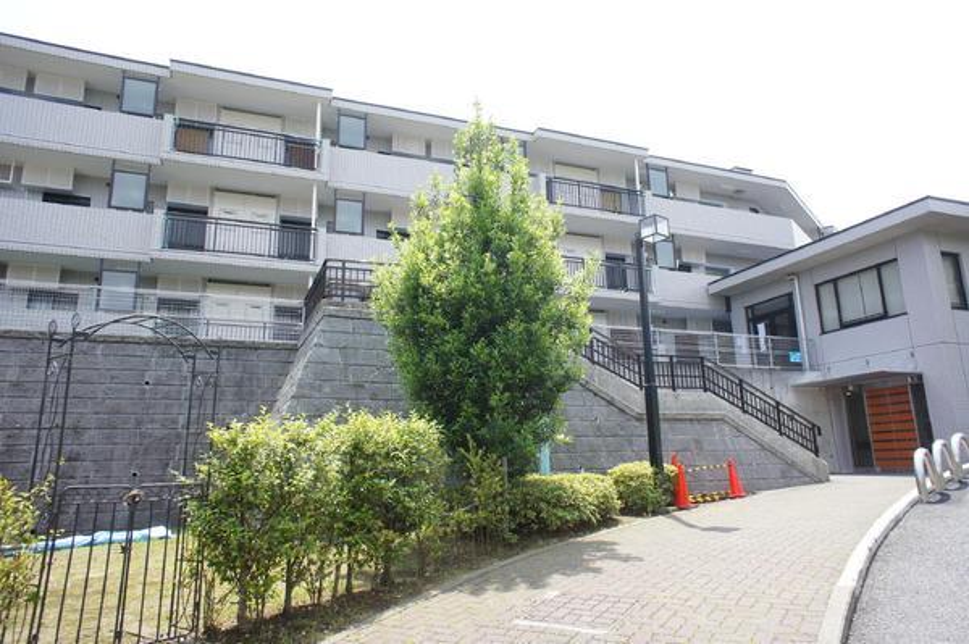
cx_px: 484
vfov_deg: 53.1
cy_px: 322
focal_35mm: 24
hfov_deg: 73.8
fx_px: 645
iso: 200
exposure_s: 1/250
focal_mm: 16
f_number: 6.3
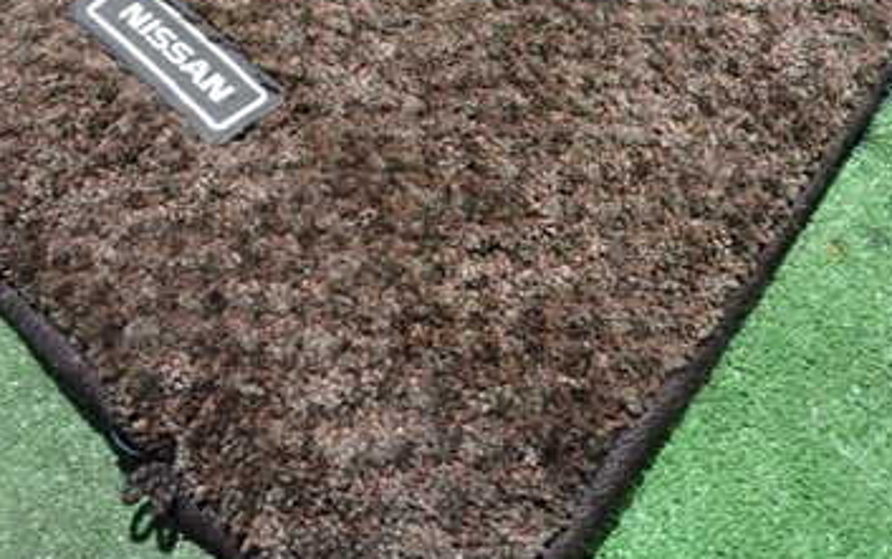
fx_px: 1094
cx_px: 331
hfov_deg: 44.0
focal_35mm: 45
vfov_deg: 28.3
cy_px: 147
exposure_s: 1/30
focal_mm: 4.5
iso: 800
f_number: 2
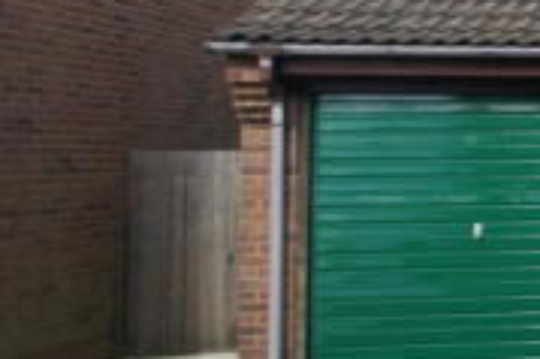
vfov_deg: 15.5
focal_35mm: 88
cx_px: 983
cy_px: 109
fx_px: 1319
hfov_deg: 18.1
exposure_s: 1/800
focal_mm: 16
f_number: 3.5
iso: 200
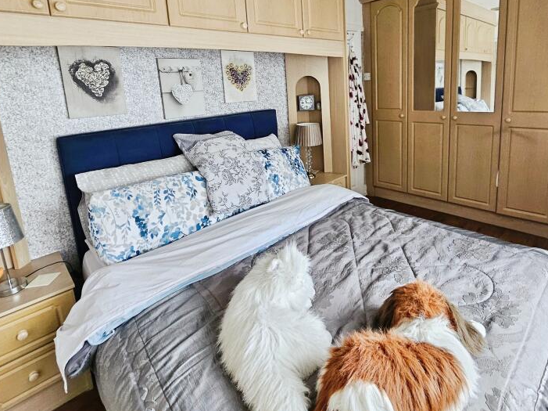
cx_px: 303
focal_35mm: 19
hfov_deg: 84.4
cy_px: 146
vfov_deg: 67.2
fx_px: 301
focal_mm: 1.7
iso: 125
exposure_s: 1/50
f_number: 2.2
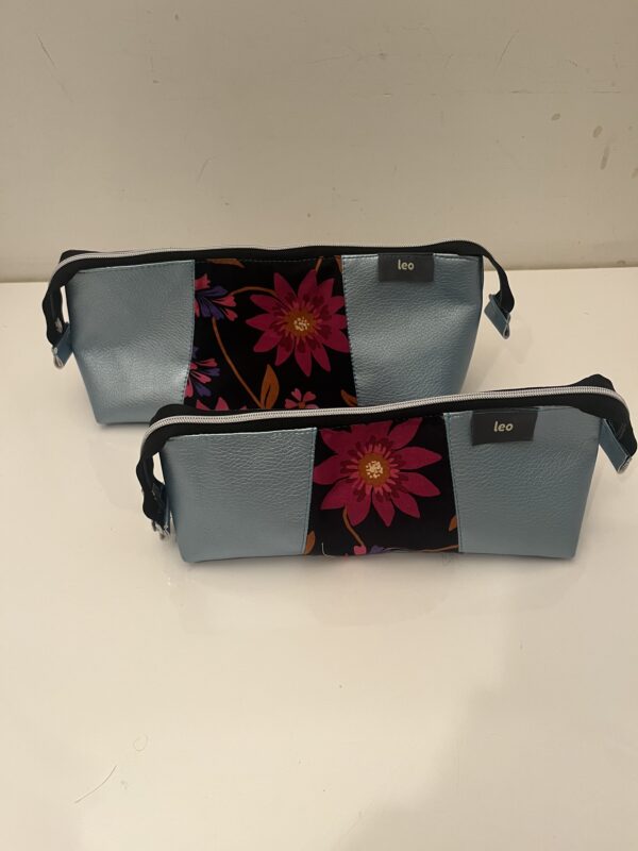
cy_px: 426
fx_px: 639
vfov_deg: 67.3
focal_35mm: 26
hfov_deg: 53.1
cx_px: 319
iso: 160
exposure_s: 1/50
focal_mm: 5.1
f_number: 1.6
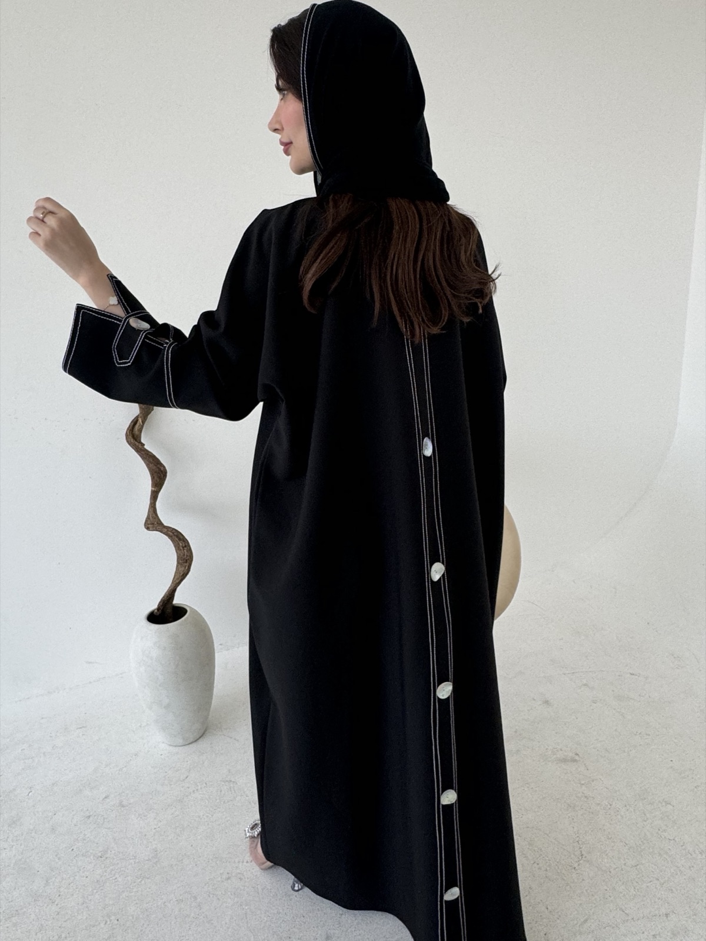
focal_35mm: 21
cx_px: 353
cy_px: 470
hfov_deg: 63.4
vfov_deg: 79.0
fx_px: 571
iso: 125
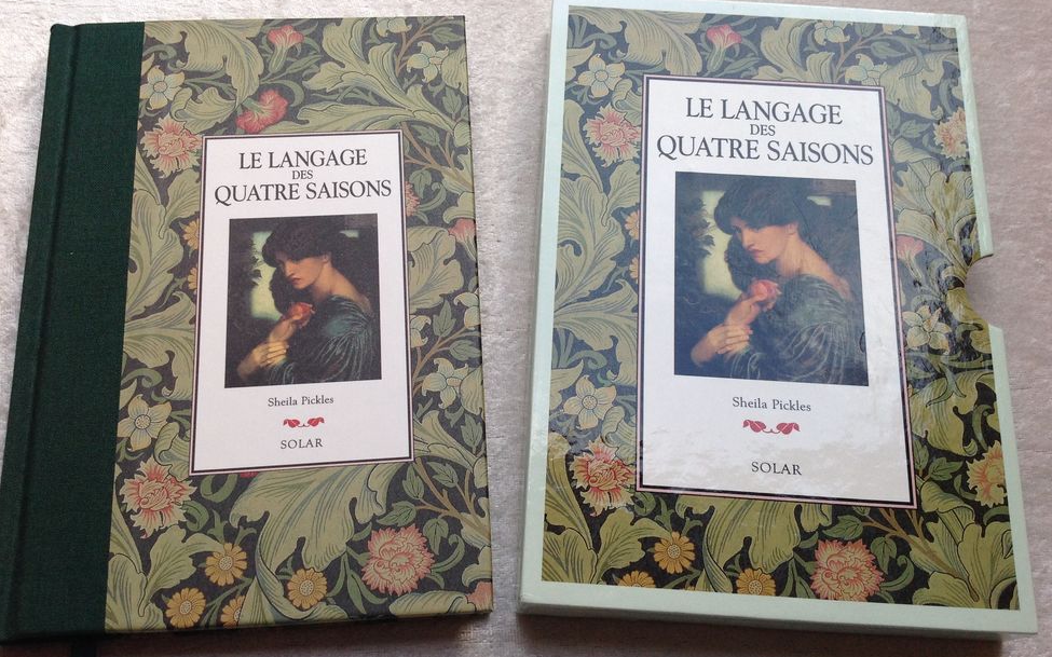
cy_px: 343
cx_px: 521
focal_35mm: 38
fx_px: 1089
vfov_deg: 33.6
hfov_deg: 51.5
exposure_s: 1/120
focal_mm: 4.28
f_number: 2.4
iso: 80
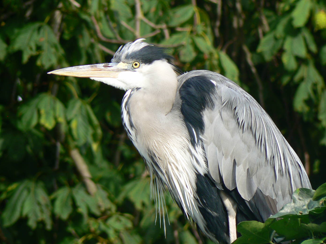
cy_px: 119
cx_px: 187
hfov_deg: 4.0
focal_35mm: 498
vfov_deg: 3.0
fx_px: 4690
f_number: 5.6
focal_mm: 72
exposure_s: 1/125
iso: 80
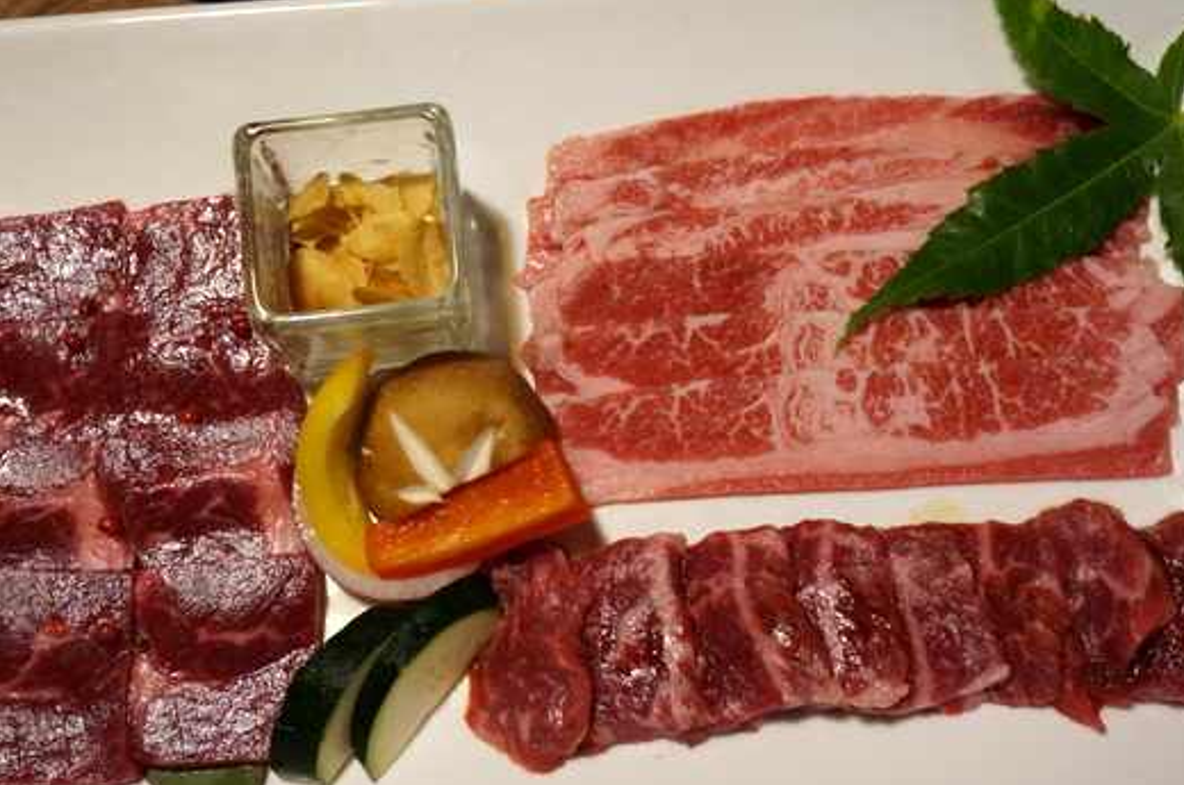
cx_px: 581
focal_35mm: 48
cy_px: 461
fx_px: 1576
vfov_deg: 27.9
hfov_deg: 41.2
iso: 3200
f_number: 4.5
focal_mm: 26
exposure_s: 1/100
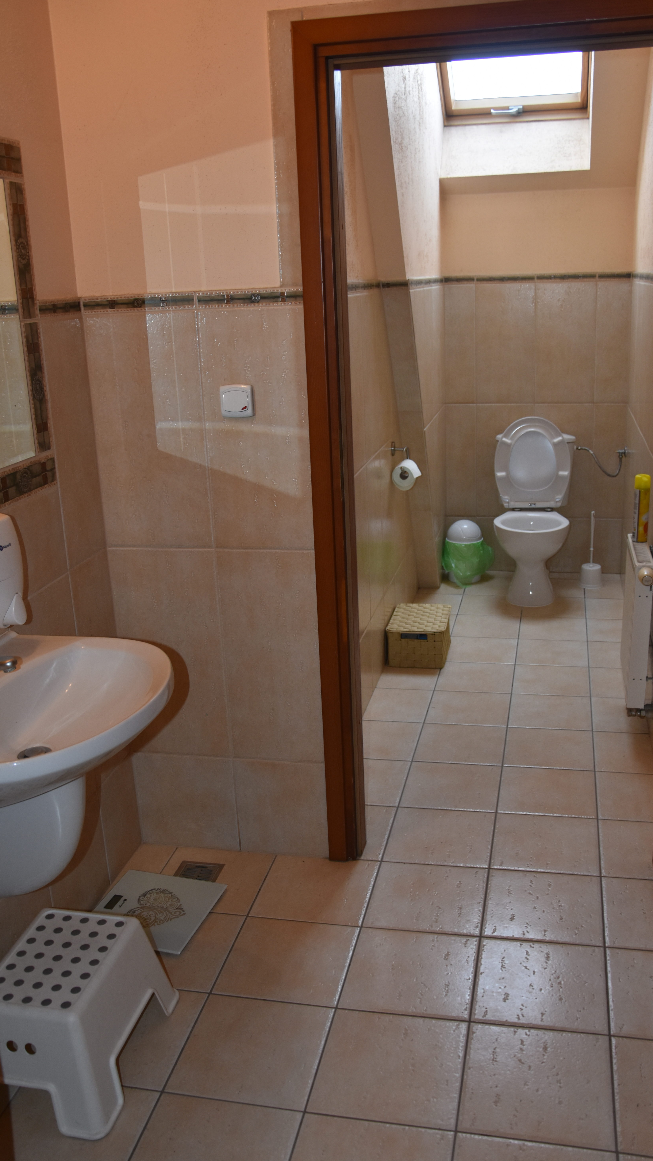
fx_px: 893
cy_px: 588
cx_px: 342
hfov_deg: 40.2
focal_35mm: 29
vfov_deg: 66.1
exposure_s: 1/125
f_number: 3.5
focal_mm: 18
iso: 400
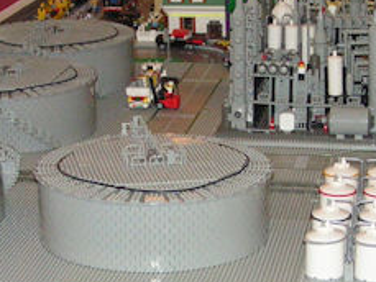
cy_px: 147
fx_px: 1358
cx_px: 243
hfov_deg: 15.7
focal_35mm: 125
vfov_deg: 11.9
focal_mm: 7.1
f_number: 2.8
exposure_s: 1/50
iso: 200
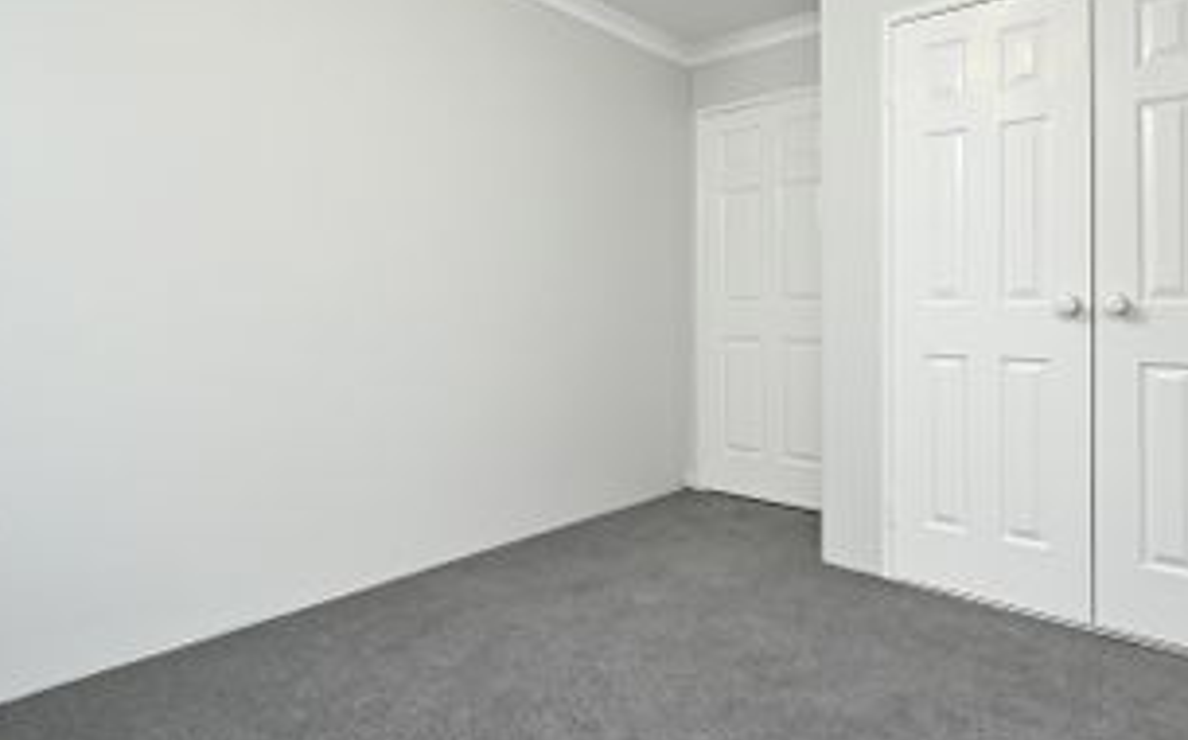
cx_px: 615
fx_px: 712
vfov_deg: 54.7
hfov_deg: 79.7
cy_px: 310
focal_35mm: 22
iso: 1100
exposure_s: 1/45
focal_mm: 14
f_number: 9.5
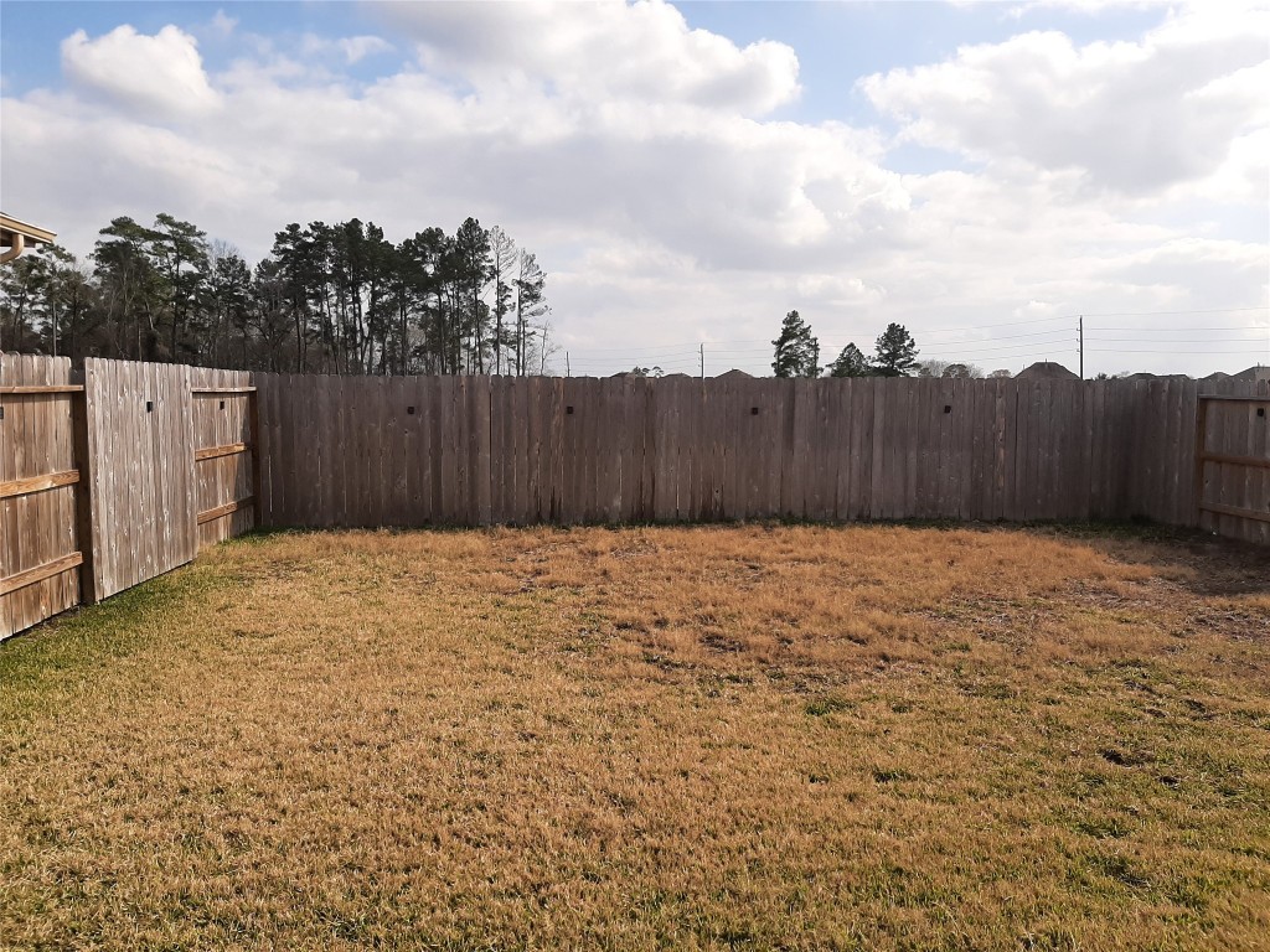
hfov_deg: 67.3
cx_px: 635
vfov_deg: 53.1
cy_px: 476
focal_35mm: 26
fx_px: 954
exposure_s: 1/3257
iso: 40
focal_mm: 3.93
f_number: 1.7
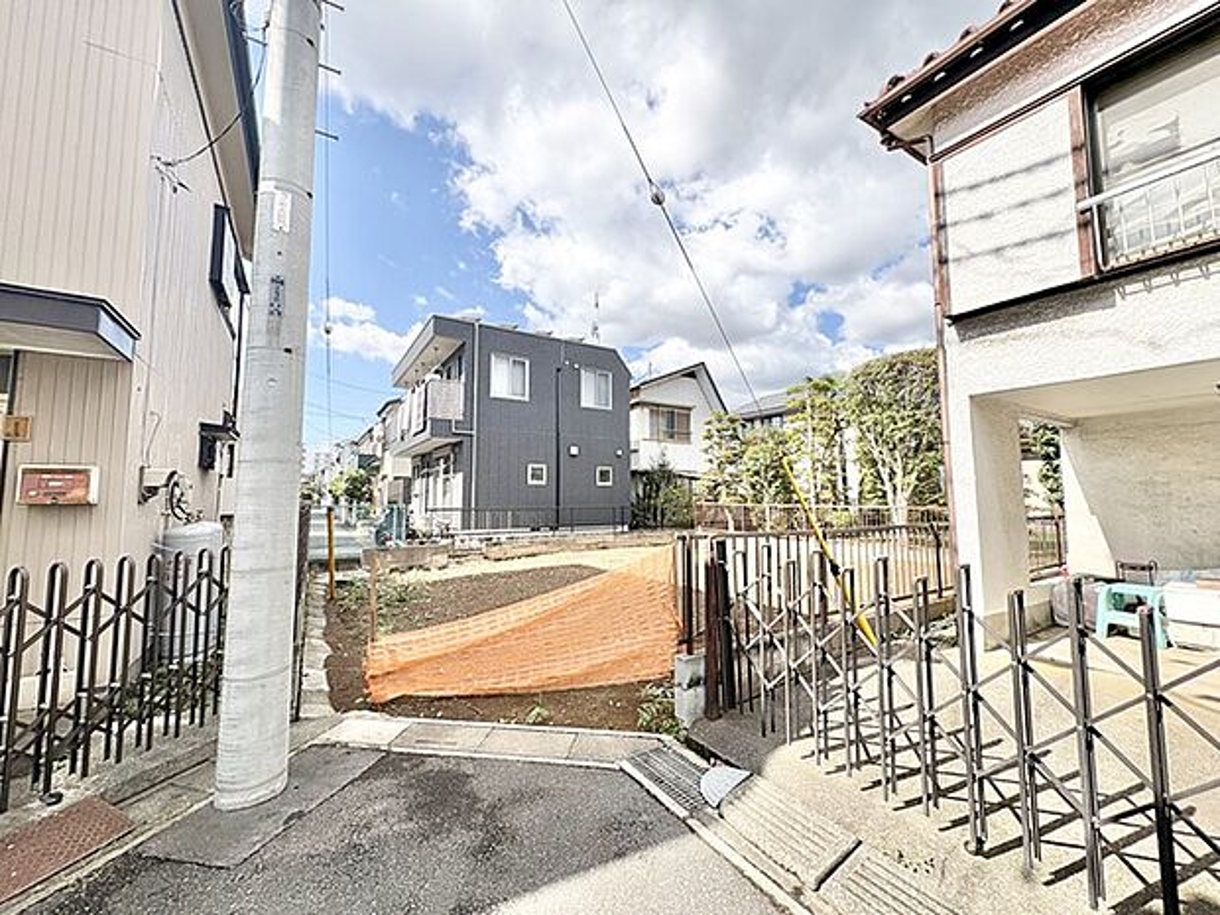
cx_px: 610
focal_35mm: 14
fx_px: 493
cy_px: 458
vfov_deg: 85.7
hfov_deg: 102.1
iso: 40
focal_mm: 2.22
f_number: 2.2
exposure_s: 1/1277
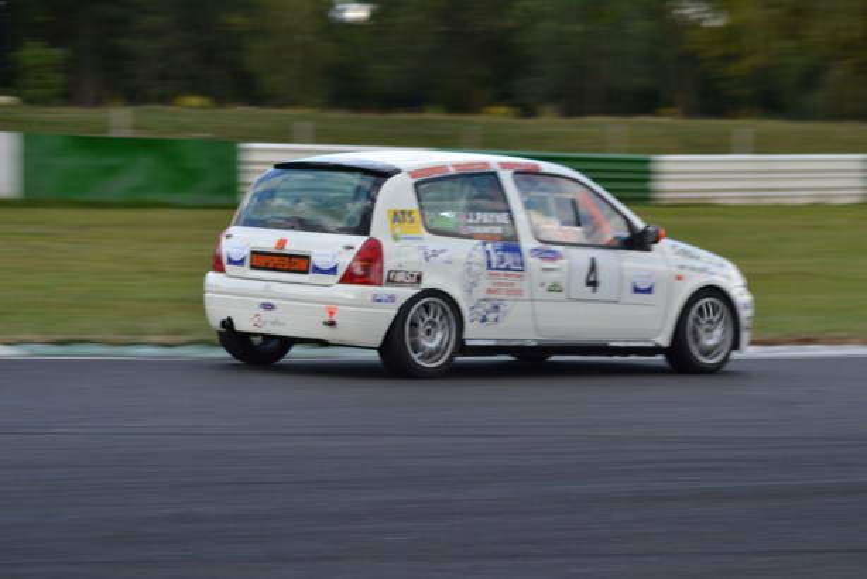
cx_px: 434
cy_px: 290
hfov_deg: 13.0
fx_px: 3795
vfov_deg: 8.7
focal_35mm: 158
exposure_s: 1/250
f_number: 5.6
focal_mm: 105
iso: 160
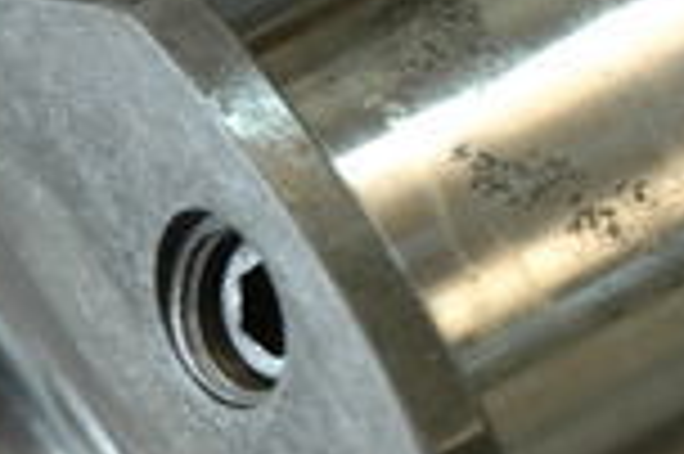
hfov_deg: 8.0
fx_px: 4878
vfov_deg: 5.3
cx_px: 626
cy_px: 171
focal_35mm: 257
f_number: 4.5
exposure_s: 1/25
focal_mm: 52
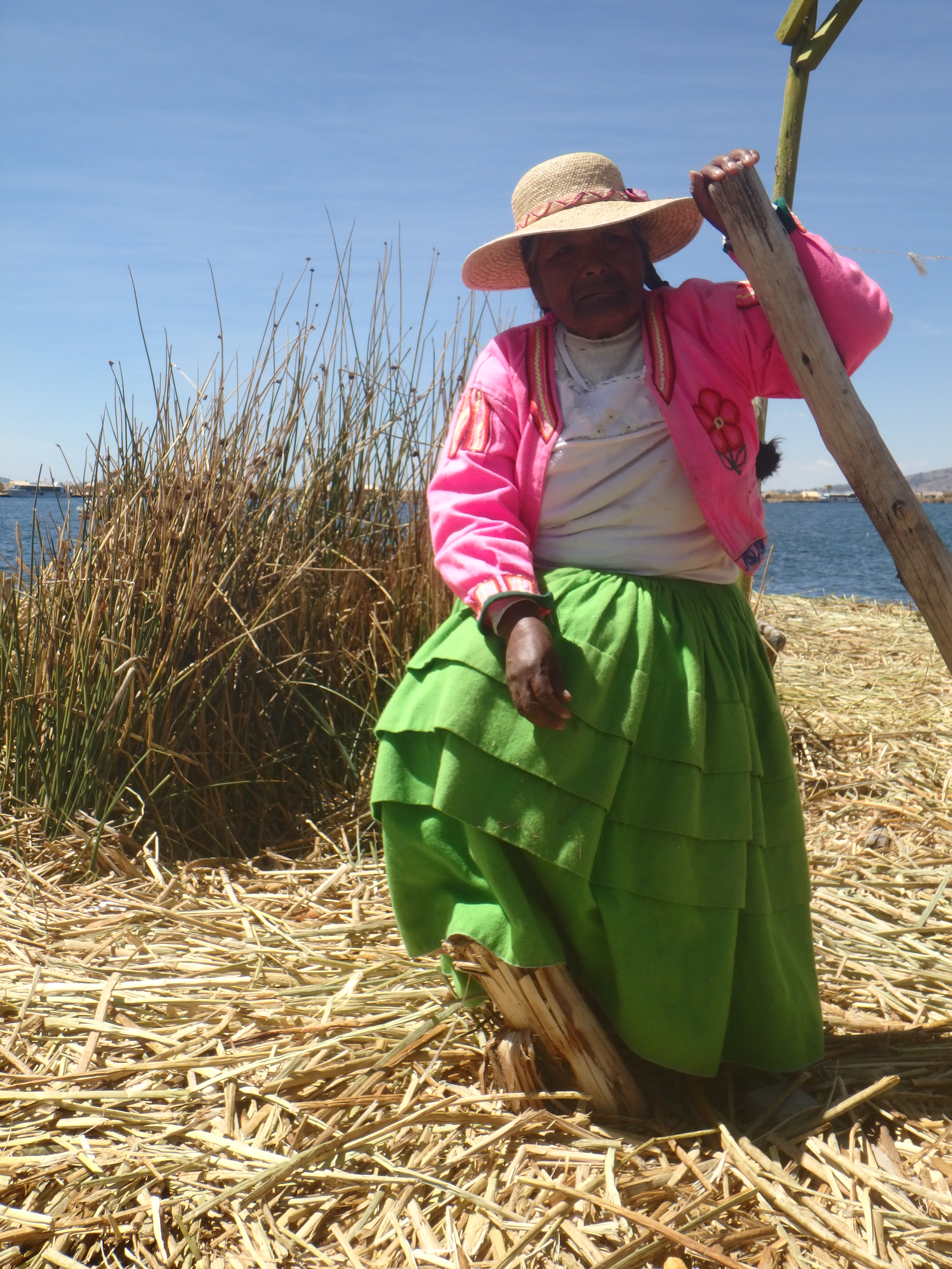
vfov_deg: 47.9
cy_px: 634
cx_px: 476
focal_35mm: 39
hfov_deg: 36.8
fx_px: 1430
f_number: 5.1
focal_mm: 6.9
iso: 125
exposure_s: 1/640
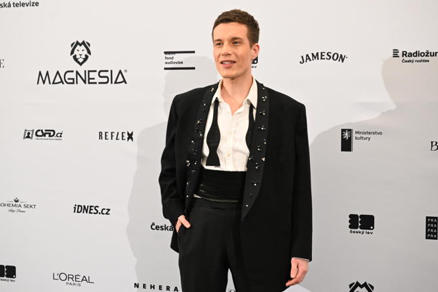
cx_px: 225
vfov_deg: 25.5
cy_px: 143
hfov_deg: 37.5
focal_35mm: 53
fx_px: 645
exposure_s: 1/160
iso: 3200
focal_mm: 51
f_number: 5
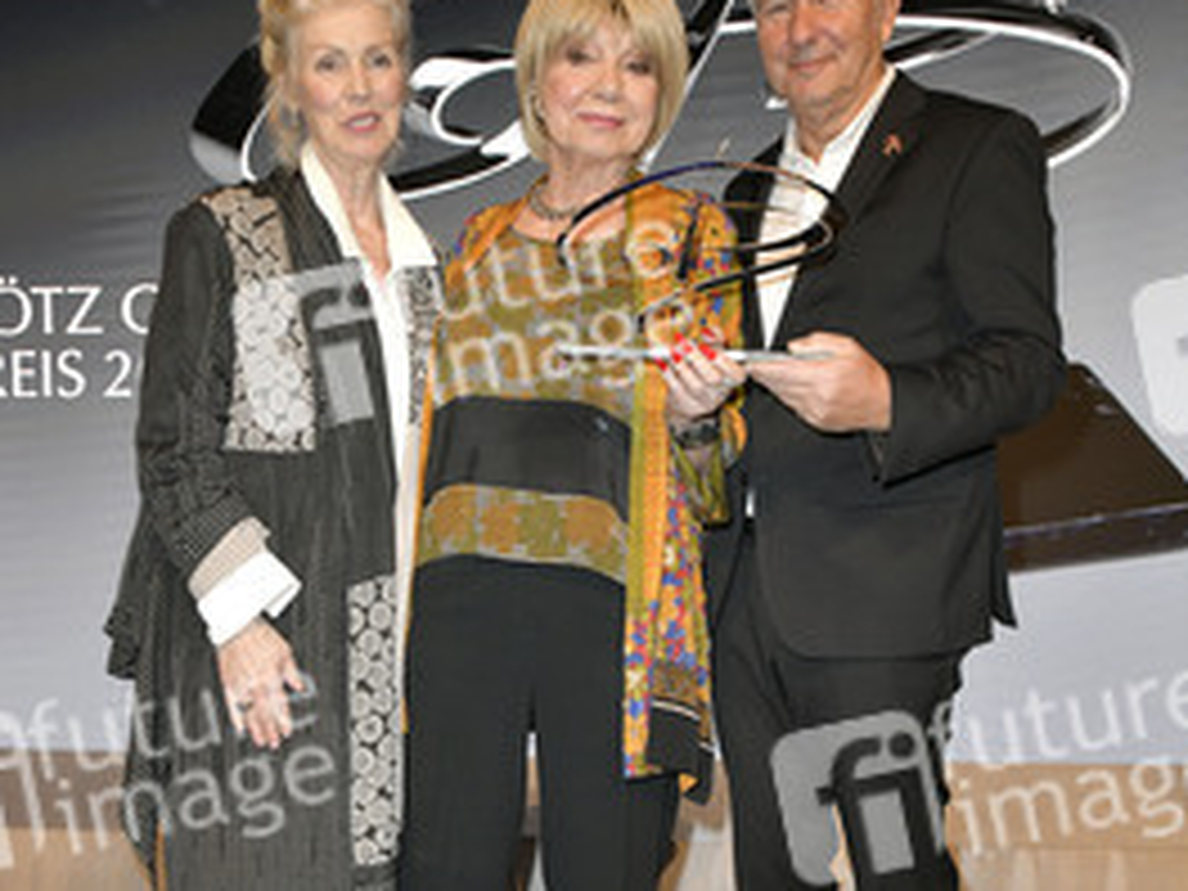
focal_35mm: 35
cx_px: 594
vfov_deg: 40.4
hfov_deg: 52.6
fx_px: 1201
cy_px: 554
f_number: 5.6
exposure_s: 1/250
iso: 1600
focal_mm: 24
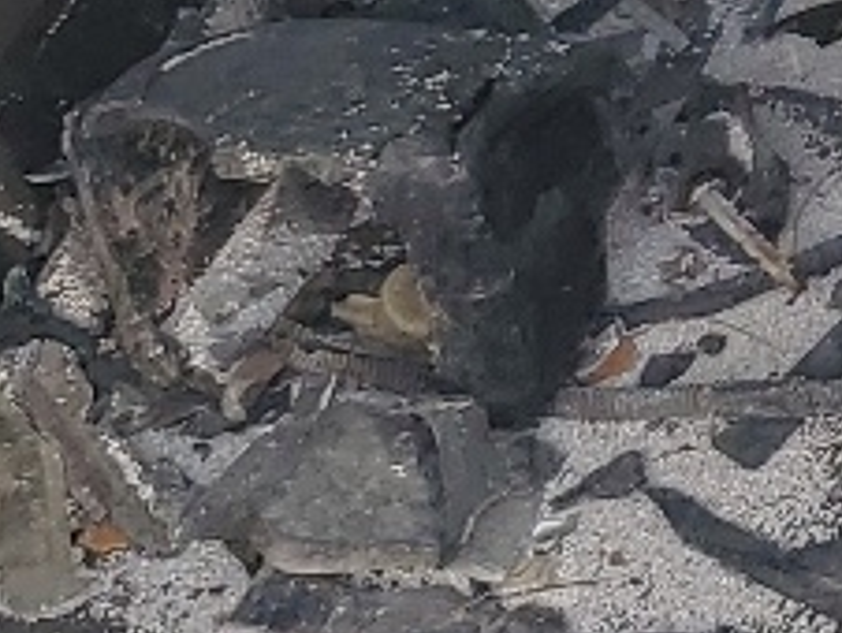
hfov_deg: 10.0
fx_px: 4480
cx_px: 1602
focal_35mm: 184
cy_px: -525
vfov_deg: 7.8
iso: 50
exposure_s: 1/588
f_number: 1.5
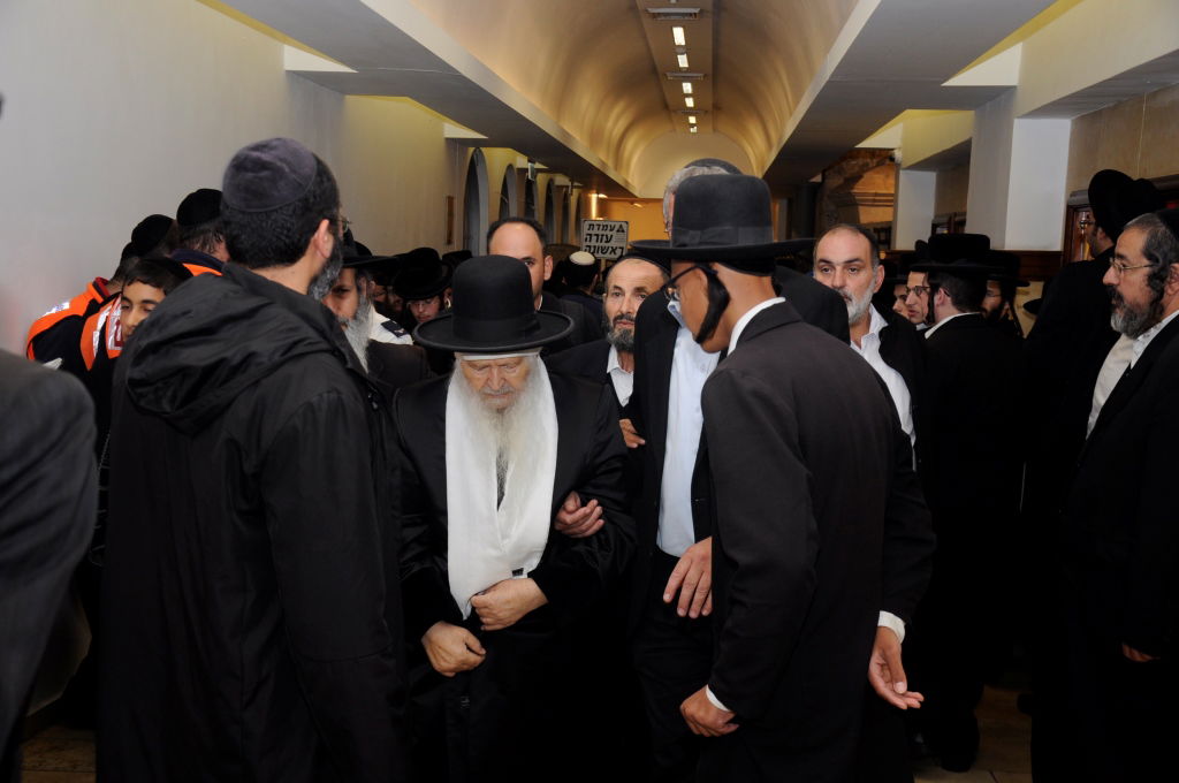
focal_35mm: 45
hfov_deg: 43.7
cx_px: 590
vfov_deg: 29.8
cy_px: 392
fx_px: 1472
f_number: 5.6
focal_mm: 30
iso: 400
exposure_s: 1/60
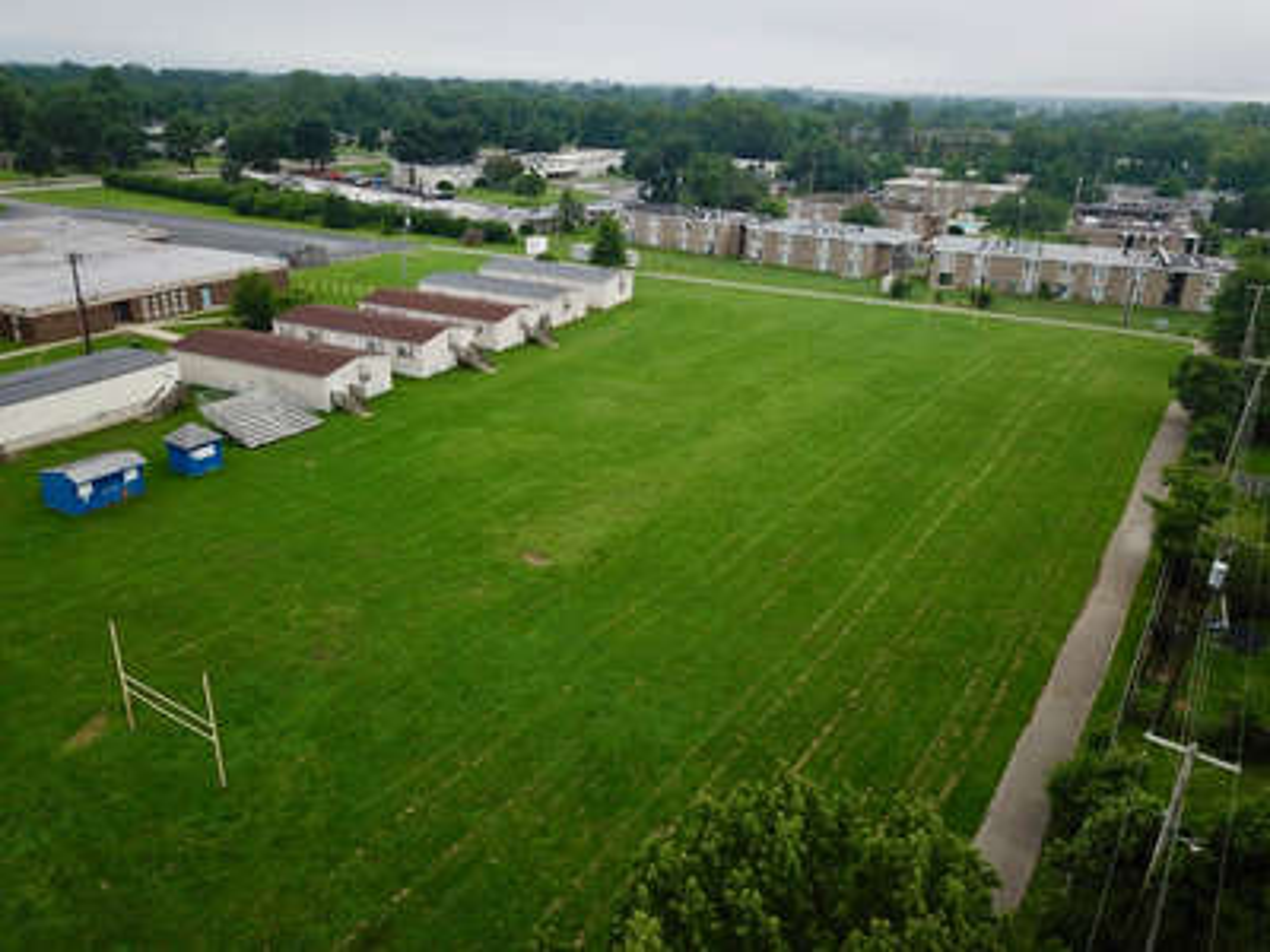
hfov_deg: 67.3
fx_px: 954
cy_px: 476
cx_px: 635
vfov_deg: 53.1
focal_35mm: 26
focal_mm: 4.73
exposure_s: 1/1250
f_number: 2.2
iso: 400
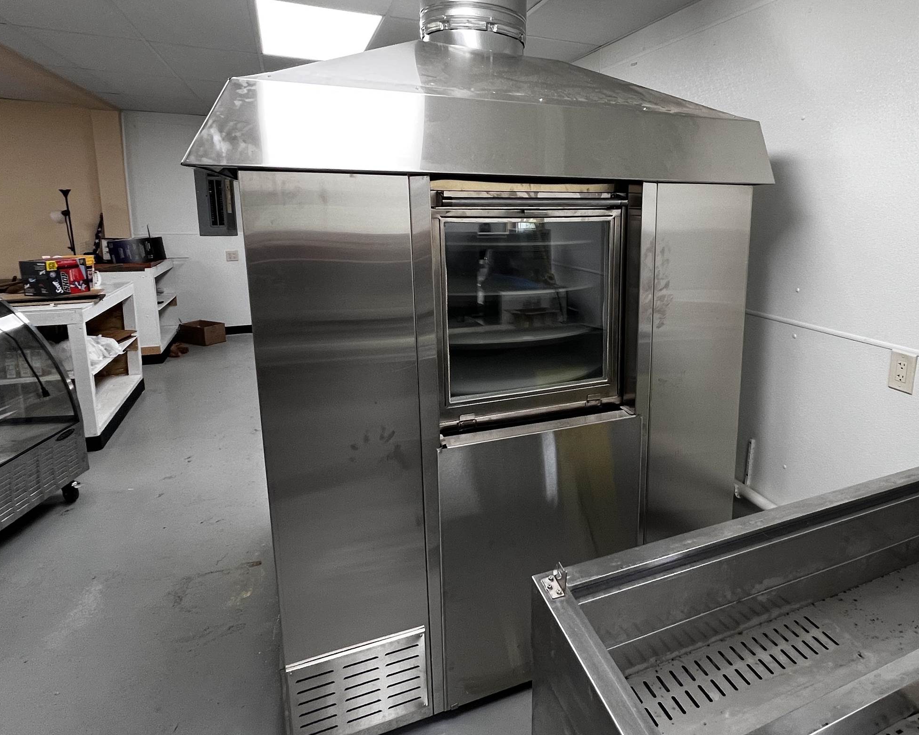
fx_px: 544
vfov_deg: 67.6
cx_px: 569
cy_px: 301
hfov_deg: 79.0
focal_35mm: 20
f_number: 1.8
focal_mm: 1.57
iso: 200
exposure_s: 1/120
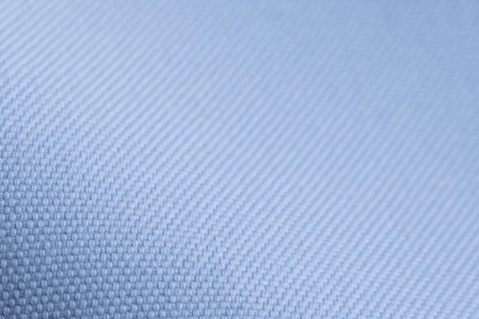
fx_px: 3566
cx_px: -372
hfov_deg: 7.5
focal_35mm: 268
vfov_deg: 5.1
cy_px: 409
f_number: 6.3
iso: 100
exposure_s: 1/25
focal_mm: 70
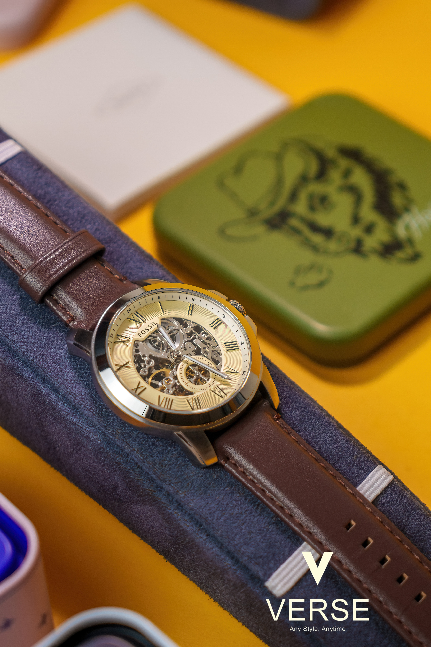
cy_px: 324
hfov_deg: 13.0
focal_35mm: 105
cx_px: 216
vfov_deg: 19.5
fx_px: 1885
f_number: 4
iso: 160
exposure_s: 1/60
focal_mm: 70
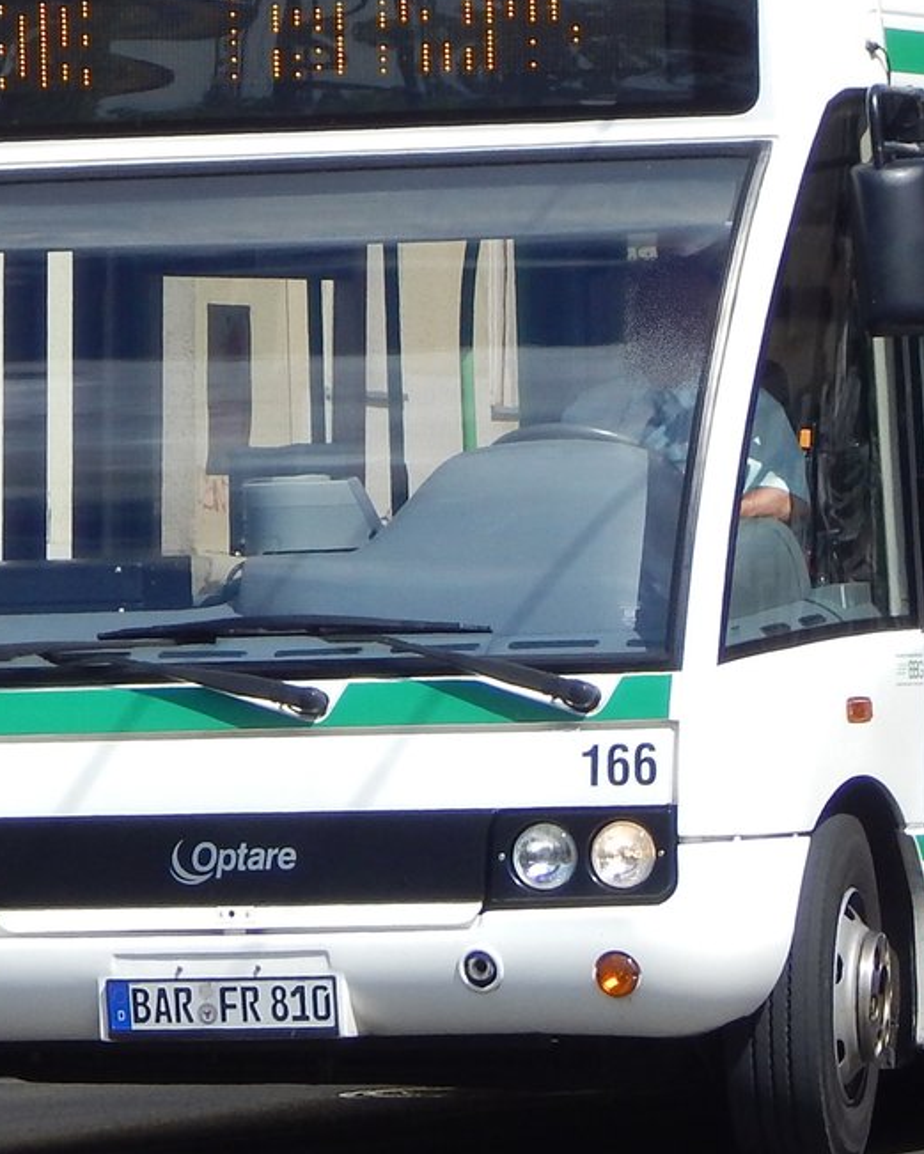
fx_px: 7006
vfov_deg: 9.4
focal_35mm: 205
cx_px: 787
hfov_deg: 7.5
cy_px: 519
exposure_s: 1/1500
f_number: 4.6
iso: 125
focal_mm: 20.5
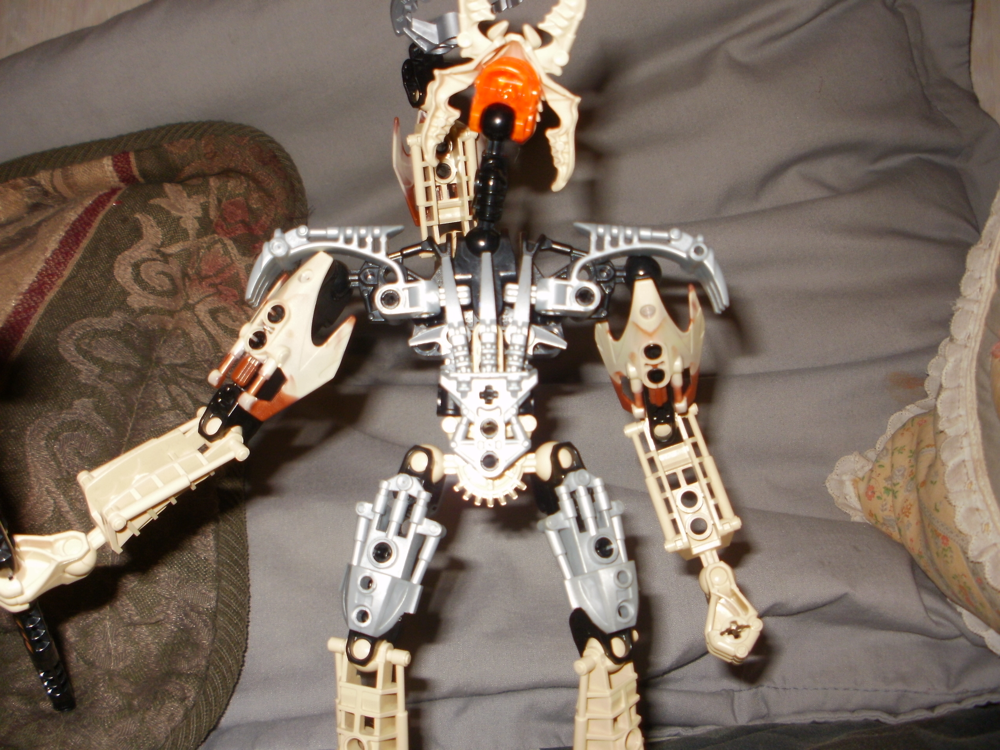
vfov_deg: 39.7
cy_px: 375
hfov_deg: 51.4
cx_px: 500
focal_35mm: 36
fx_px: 1040
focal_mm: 6.3
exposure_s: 1/30
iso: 125
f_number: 3.5
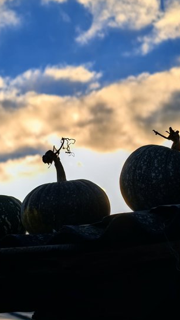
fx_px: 985
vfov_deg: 18.5
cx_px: 60
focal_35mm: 116
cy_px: 149
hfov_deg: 10.4
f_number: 2.1
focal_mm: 15
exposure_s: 1/1976
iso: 50
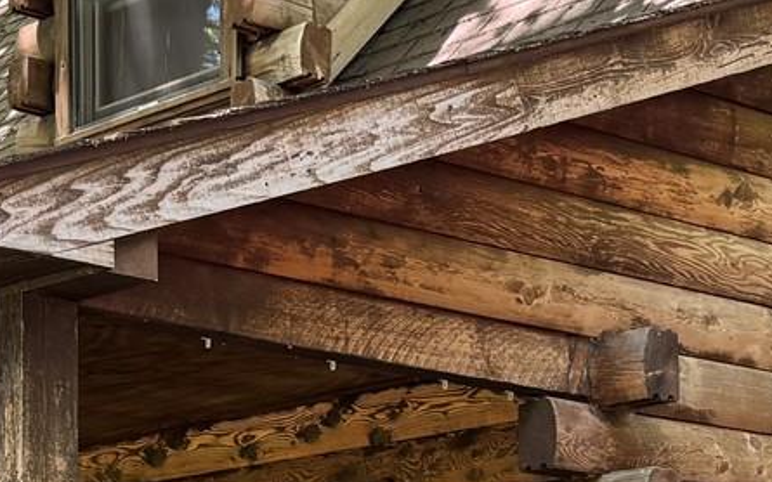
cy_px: 803
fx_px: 2461
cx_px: 422
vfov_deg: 10.6
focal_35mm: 117
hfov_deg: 17.8
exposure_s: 1/121
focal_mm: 6.76
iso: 80
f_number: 1.78
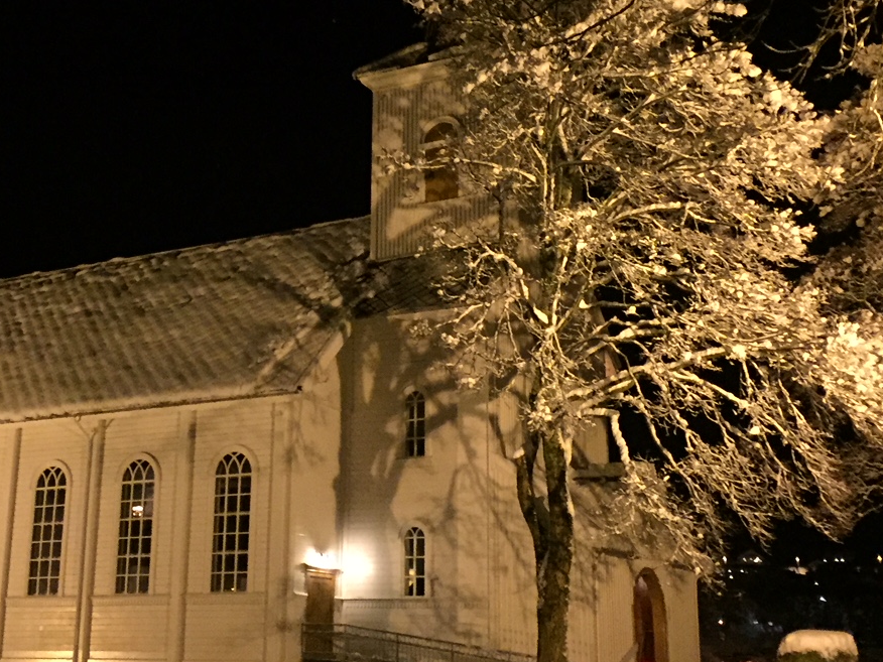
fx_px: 1377
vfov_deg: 27.0
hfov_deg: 35.4
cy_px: 294
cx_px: 348
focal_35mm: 54
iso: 320
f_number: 2.2
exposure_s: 1/17
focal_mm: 4.15
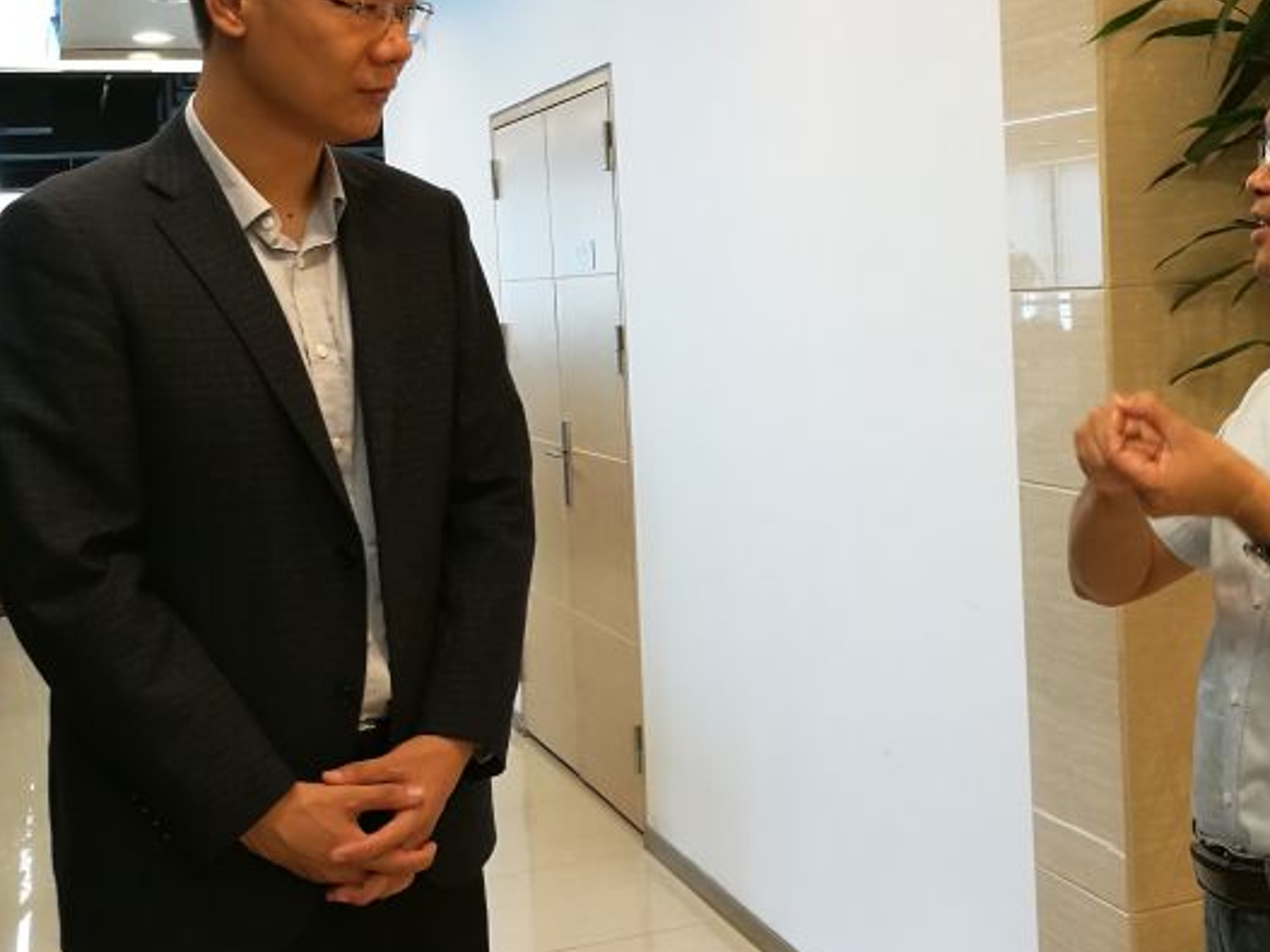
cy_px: 359
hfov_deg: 45.0
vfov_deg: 34.9
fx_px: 1504
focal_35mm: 41
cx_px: 865
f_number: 2.2
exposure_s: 1/33.3
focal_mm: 4.5
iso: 200
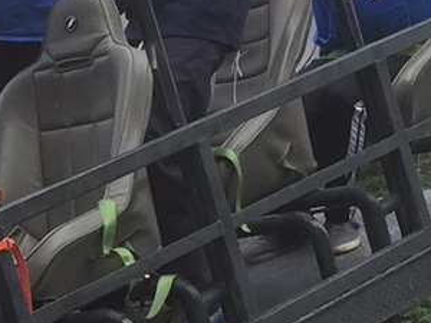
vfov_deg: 7.4
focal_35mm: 198
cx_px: -200
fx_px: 2465
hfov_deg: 9.7
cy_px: 383
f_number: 2.2
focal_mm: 4.15
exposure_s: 1/494
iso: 32
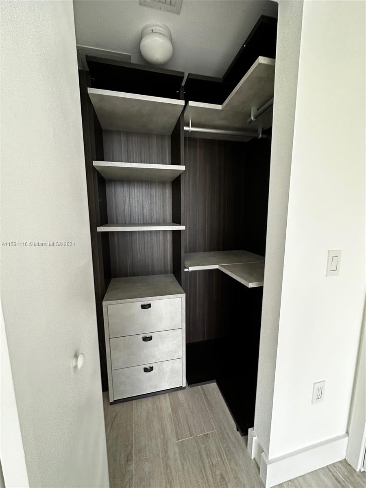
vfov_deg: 102.1
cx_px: 183
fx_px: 197
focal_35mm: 14
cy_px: 244
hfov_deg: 85.7
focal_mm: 2.22
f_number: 2.2
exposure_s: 1/60
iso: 320
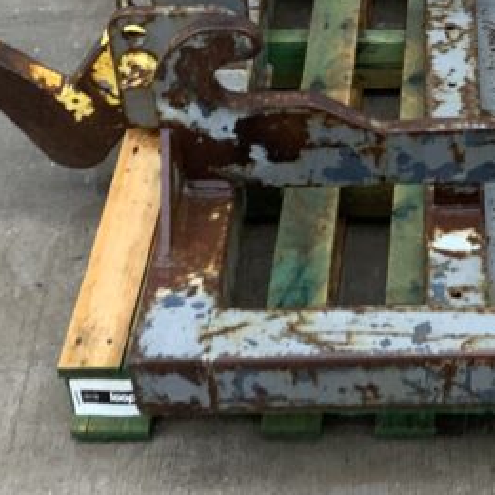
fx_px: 1634
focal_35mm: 101
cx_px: 508
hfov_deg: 16.8
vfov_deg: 17.2
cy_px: 251
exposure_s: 1/85
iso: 64
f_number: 1.8
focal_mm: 3
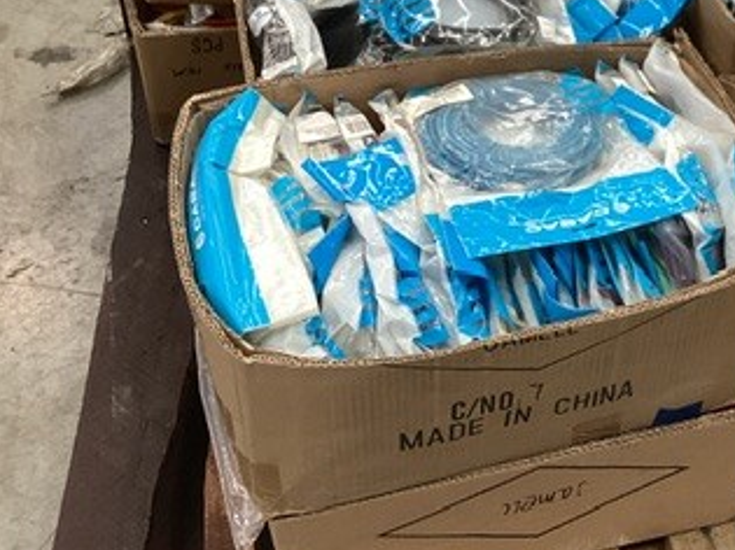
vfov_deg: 23.0
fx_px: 1337
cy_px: 140
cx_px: 691
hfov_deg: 29.2
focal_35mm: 63
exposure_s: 1/50
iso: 100
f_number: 2.4
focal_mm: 3.3
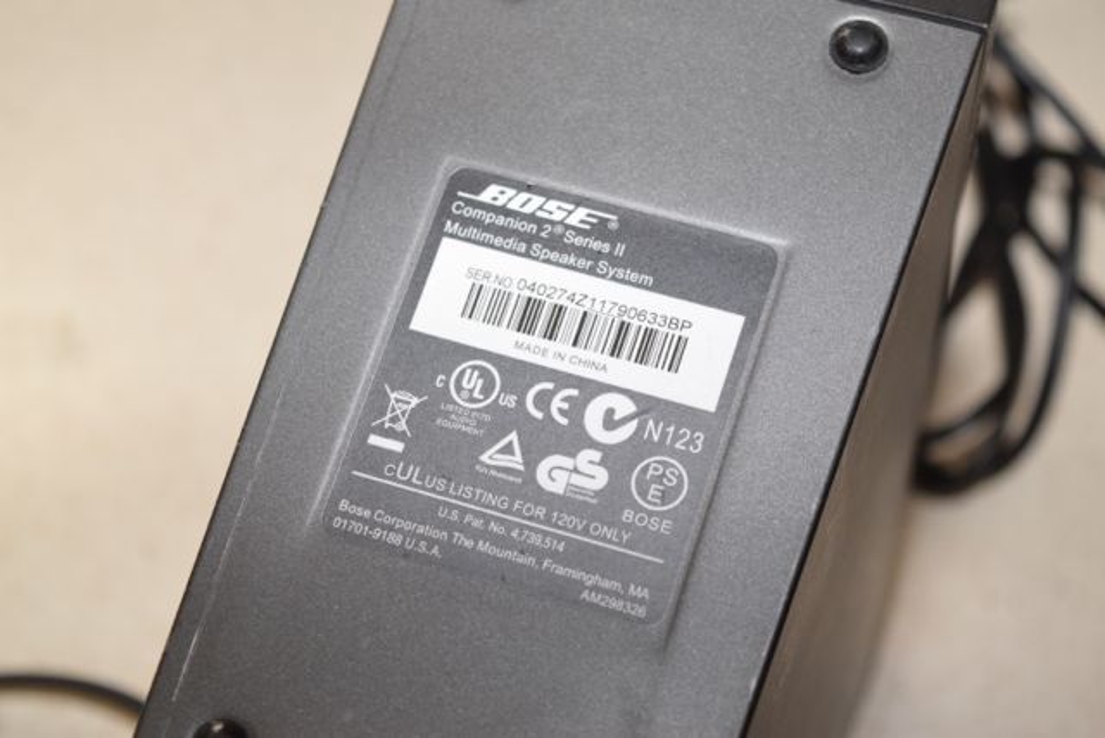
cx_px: 552
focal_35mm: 82
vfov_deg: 16.6
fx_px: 2533
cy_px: 369
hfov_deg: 24.6
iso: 1600
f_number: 5.6
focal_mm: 55
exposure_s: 1/125
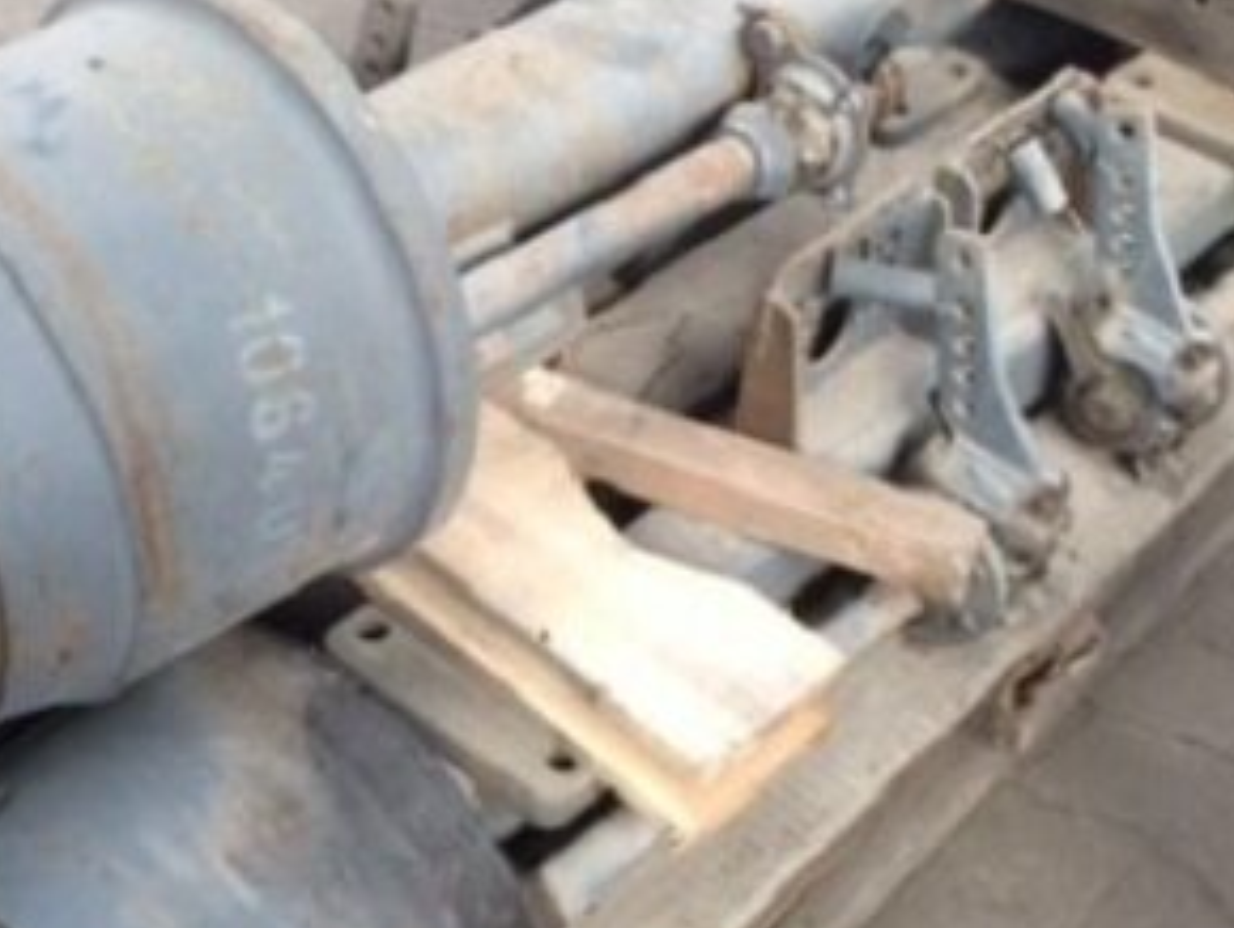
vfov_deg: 23.0
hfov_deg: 30.1
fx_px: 2283
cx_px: 447
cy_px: 438
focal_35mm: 64
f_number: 2.2
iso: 32
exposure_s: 1/33
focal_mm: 4.15
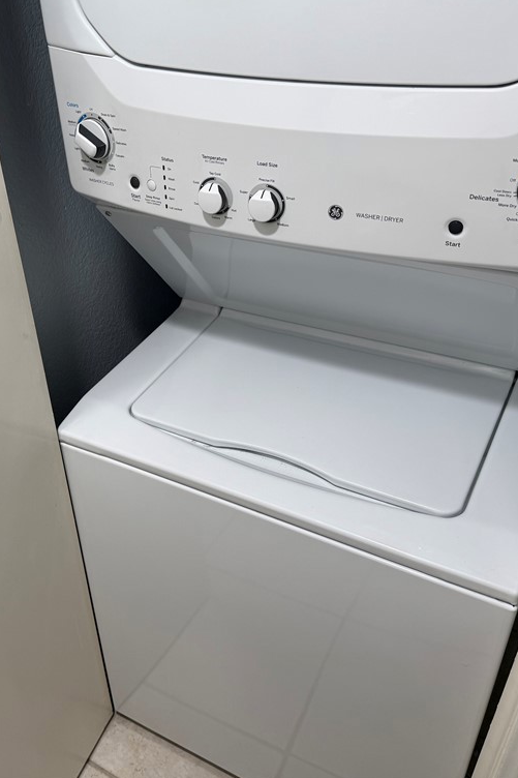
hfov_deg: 38.1
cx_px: 145
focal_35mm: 34
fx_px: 734
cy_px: 387
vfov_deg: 55.8
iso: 100
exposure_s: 1/120
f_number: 1.78
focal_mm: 6.76
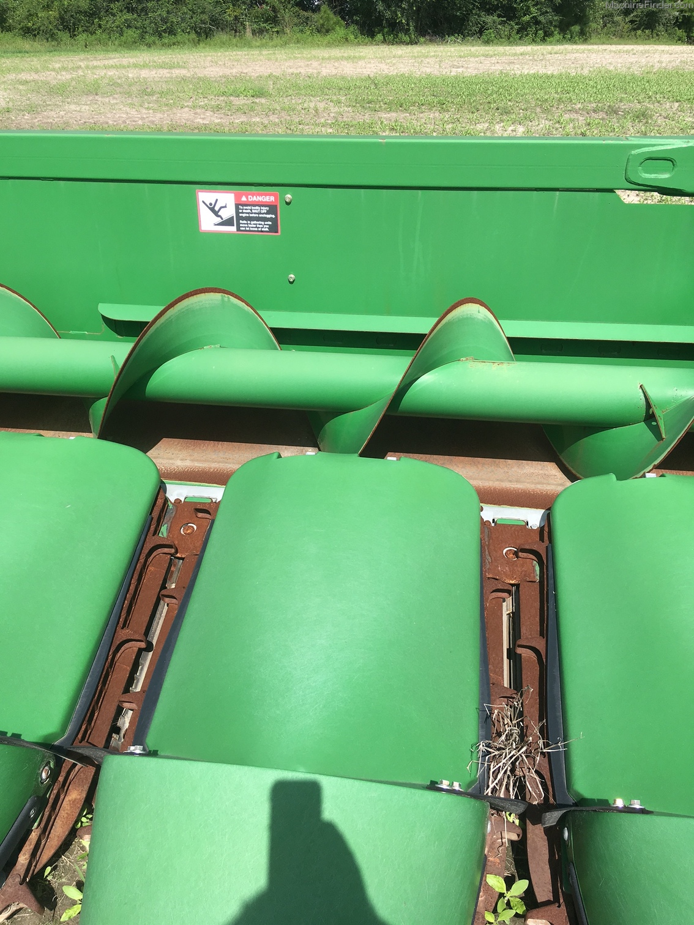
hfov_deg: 48.2
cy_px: 462
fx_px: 775
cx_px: 347
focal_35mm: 29
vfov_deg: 61.7
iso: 25
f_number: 2.2
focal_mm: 4.15
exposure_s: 1/1304
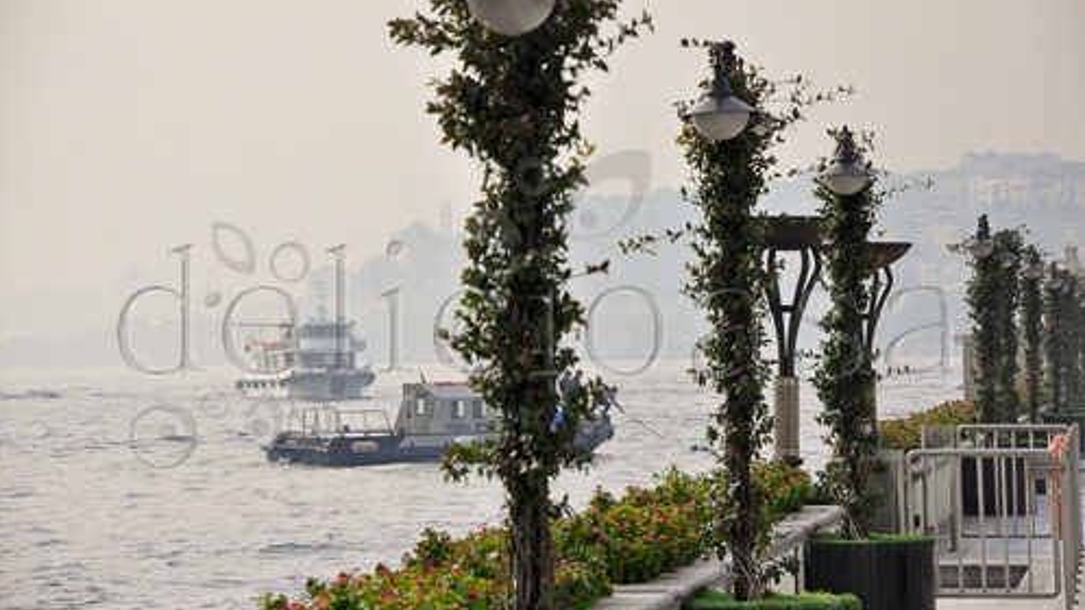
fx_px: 4762
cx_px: 542
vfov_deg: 7.3
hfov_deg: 13.0
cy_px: 309
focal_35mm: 166
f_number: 9
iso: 200
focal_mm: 105
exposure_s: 1/320
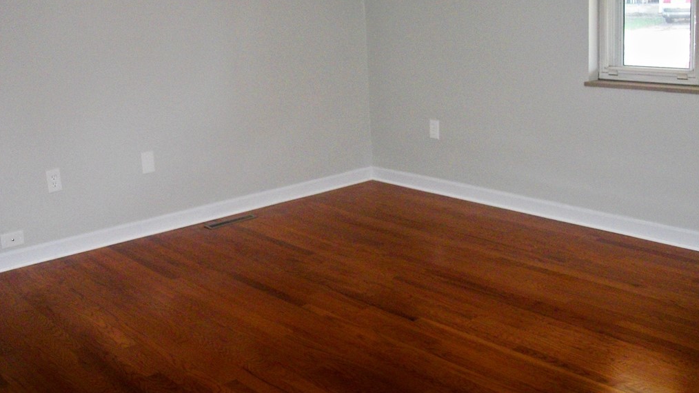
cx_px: 347
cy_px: 172
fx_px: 815
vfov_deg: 27.1
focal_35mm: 44
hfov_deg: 46.4
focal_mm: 7.1
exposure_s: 1/160
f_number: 3.2
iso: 400
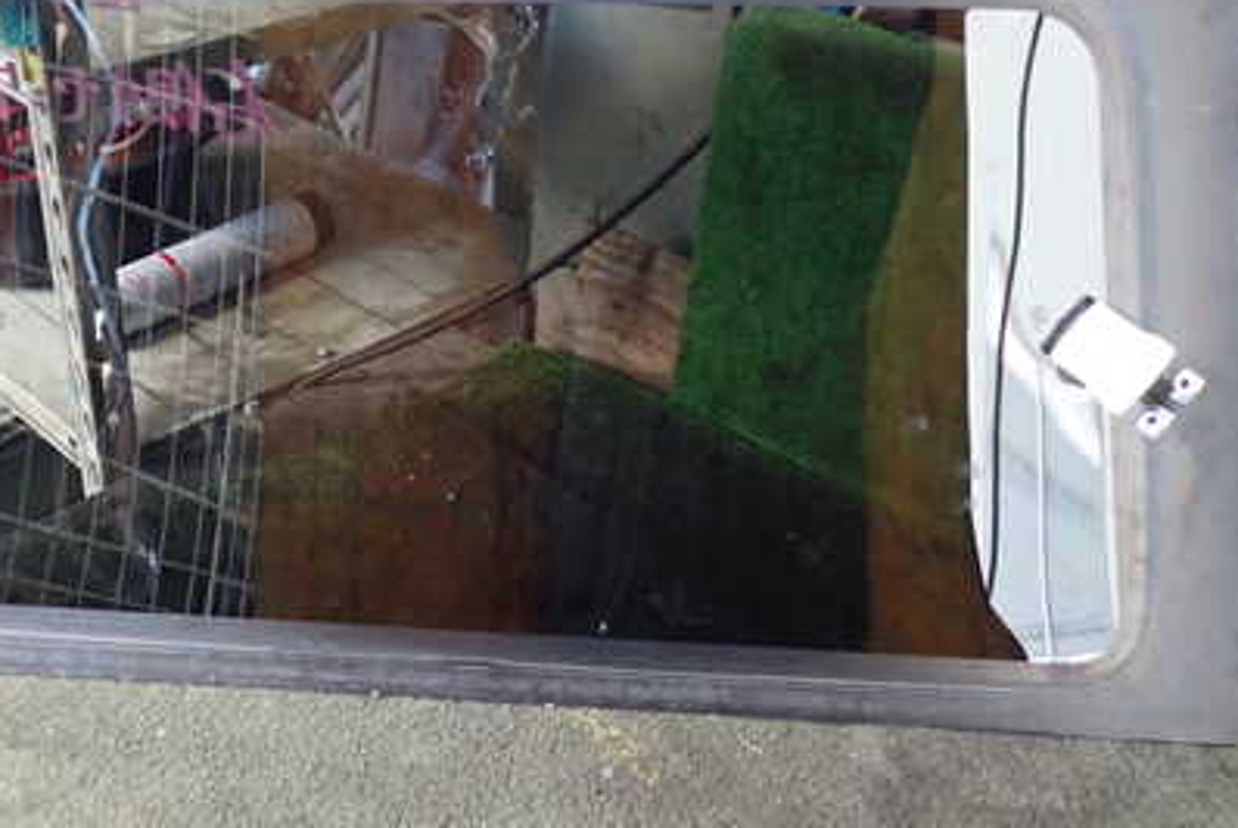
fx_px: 1617
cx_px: 451
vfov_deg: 28.3
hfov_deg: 41.5
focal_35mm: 47
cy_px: 209
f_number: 2.3
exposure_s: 1/30
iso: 640
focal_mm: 5.4
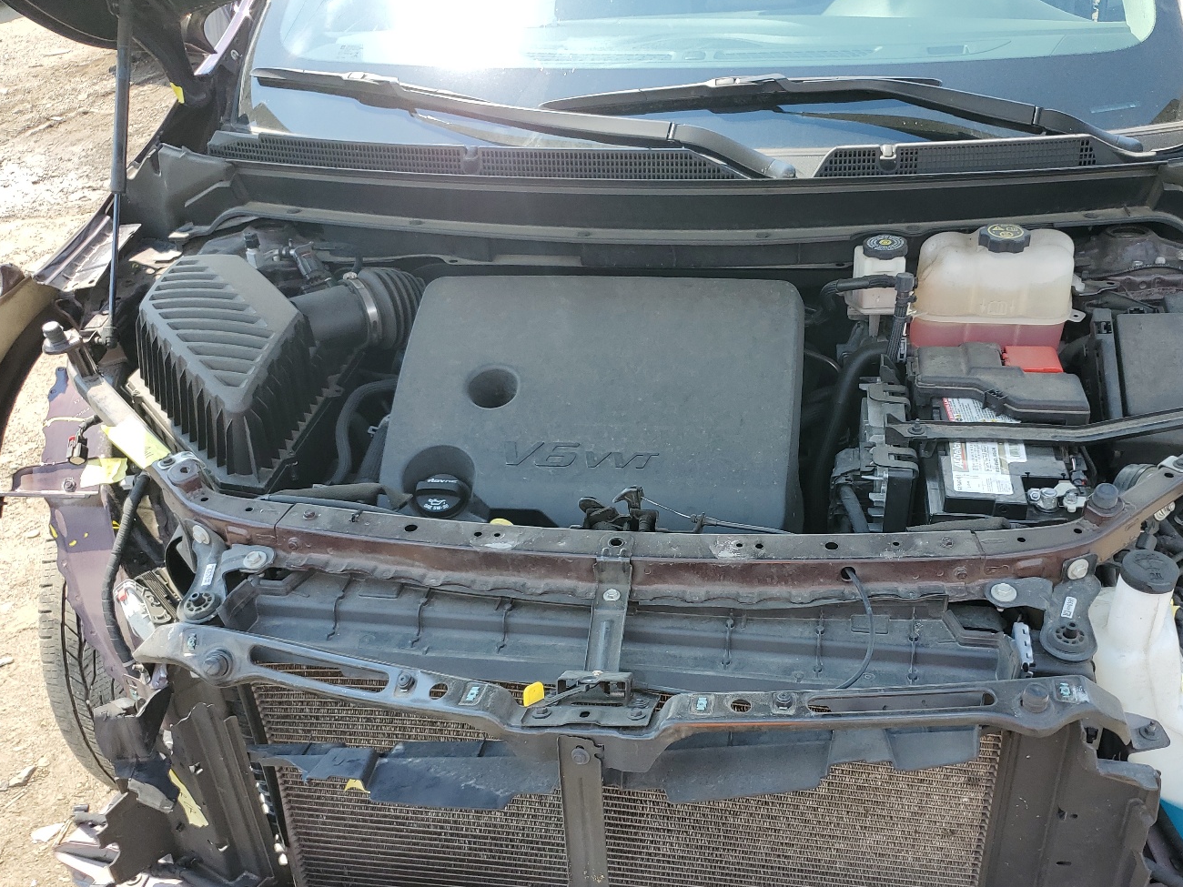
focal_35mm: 32
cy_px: 521
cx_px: 703
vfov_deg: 44.0
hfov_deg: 56.4
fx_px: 1094
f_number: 1.5
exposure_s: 1/909
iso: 50
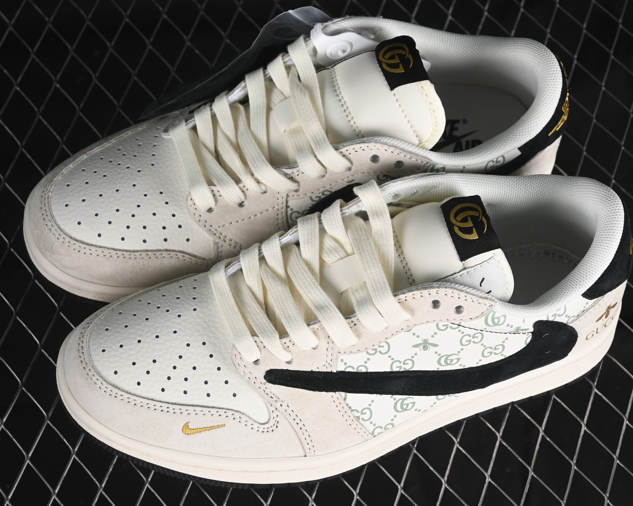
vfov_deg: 18.1
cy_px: 254
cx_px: 336
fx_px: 1592
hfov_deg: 22.5
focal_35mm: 85
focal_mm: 50
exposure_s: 1/80
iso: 160
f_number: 7.1
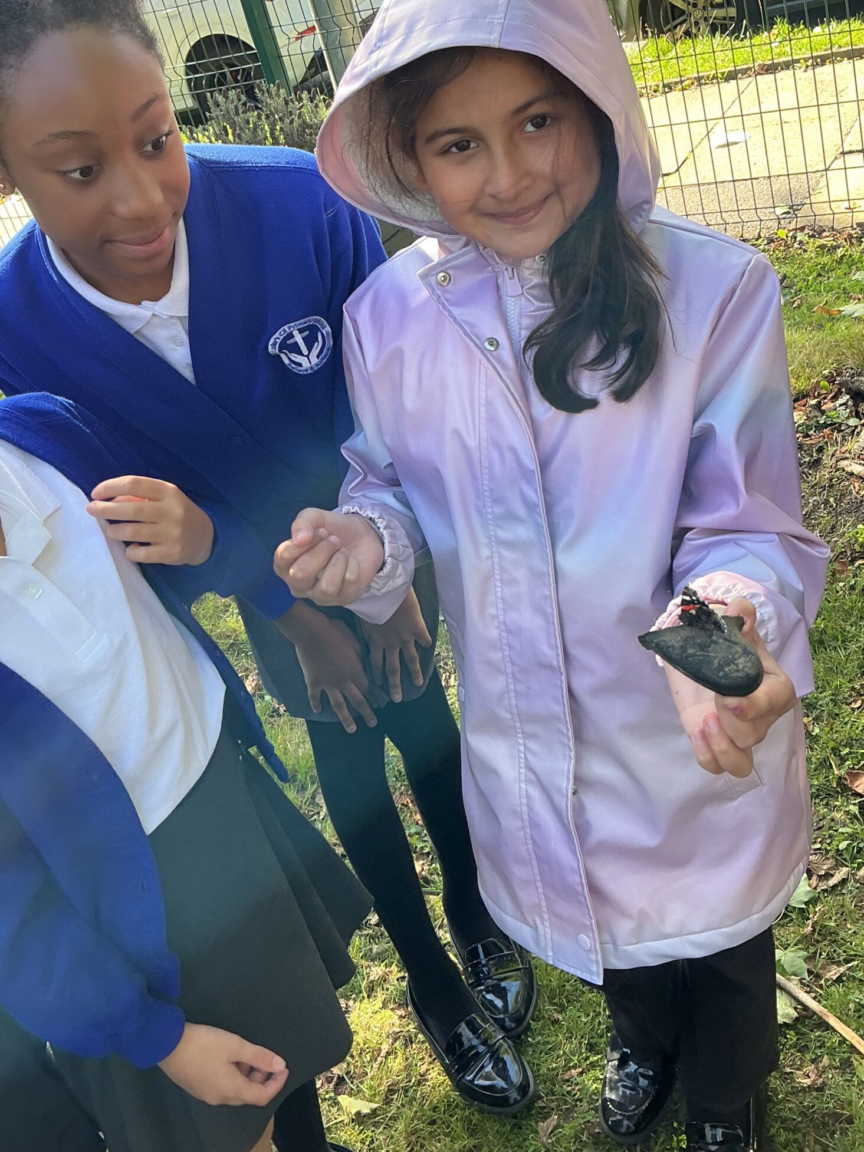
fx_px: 1265
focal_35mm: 38
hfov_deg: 37.7
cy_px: 462
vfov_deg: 48.7
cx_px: 411
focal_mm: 3
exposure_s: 1/120
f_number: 1.8
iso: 32
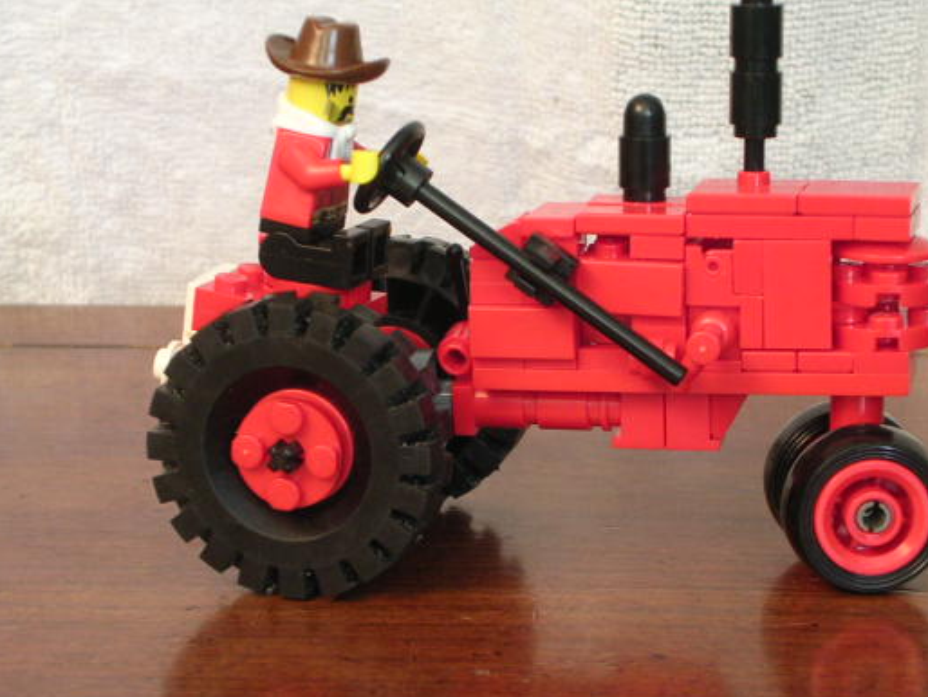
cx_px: 533
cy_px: 374
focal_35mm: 107
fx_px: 2870
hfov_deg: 18.4
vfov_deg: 13.8
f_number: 4.1
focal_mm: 13
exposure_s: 1/2.1
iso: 200
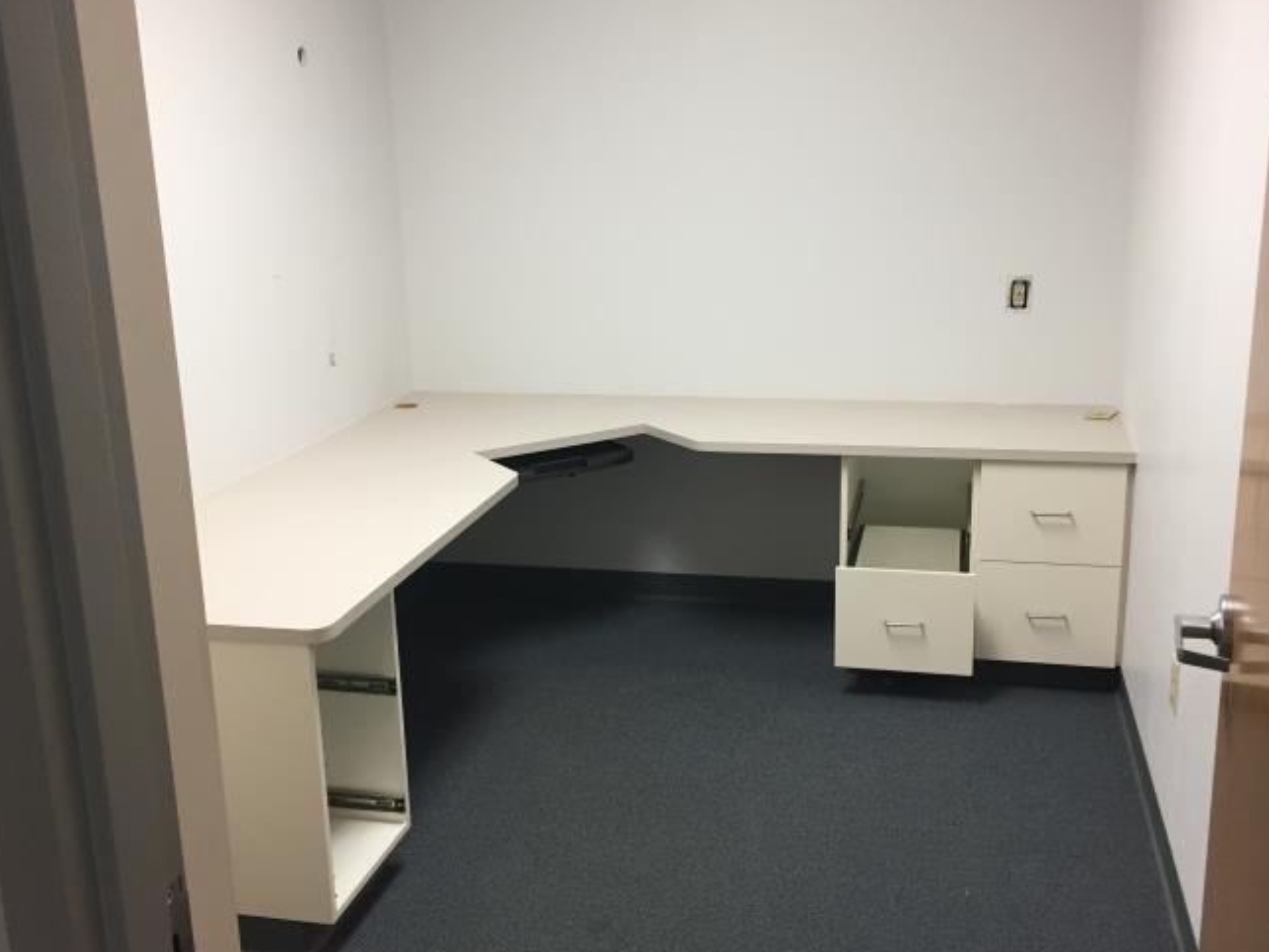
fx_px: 1320
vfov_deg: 39.7
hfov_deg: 51.3
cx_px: 650
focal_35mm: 36
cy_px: 469
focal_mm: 4.15
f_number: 2.2
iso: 50
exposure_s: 1/30
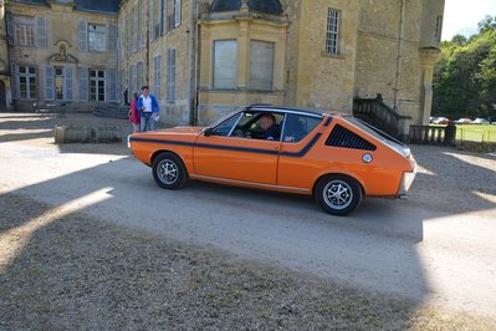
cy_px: 166
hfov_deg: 67.4
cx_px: 248
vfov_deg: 47.9
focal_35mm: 27
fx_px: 372
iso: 200
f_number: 7.1
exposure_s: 1/200
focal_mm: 18
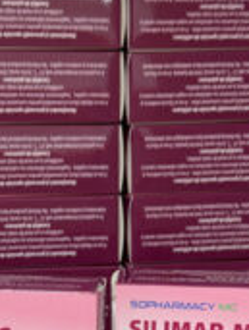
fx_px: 1070
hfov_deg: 13.2
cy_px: 286
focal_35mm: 112
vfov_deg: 17.3
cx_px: 58
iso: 64
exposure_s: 1/50
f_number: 1.78
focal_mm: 6.76
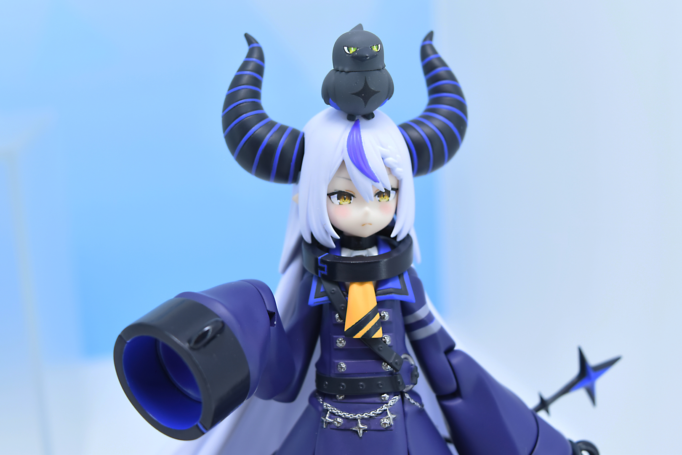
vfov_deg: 26.5
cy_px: 228
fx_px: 966
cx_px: 341
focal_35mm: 51
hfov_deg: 38.9
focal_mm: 34
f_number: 8
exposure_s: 1/160
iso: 640
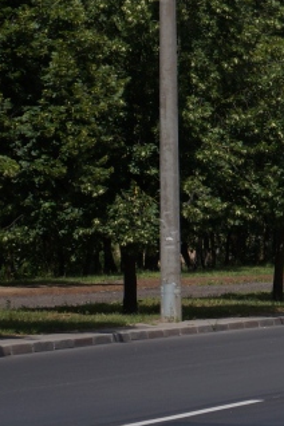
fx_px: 3349
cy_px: -40
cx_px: 539
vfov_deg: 7.2
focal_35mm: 283
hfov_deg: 4.8
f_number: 5.6
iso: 100
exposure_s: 1/1250
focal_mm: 50
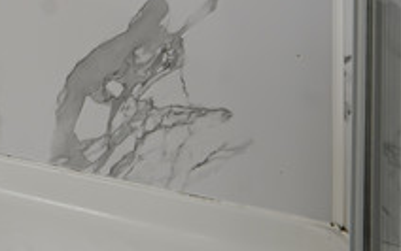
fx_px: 645
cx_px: -401
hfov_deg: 19.3
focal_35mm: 59
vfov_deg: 18.3
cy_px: -176
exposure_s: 1/8
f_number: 9
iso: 320
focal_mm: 12
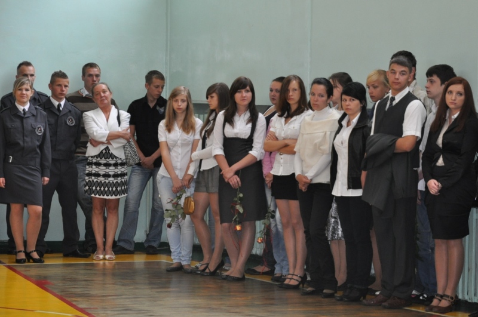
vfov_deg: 10.7
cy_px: 158
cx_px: 239
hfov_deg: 16.1
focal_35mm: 128
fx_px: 1691
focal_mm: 85
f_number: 5.6
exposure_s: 1/60
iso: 800
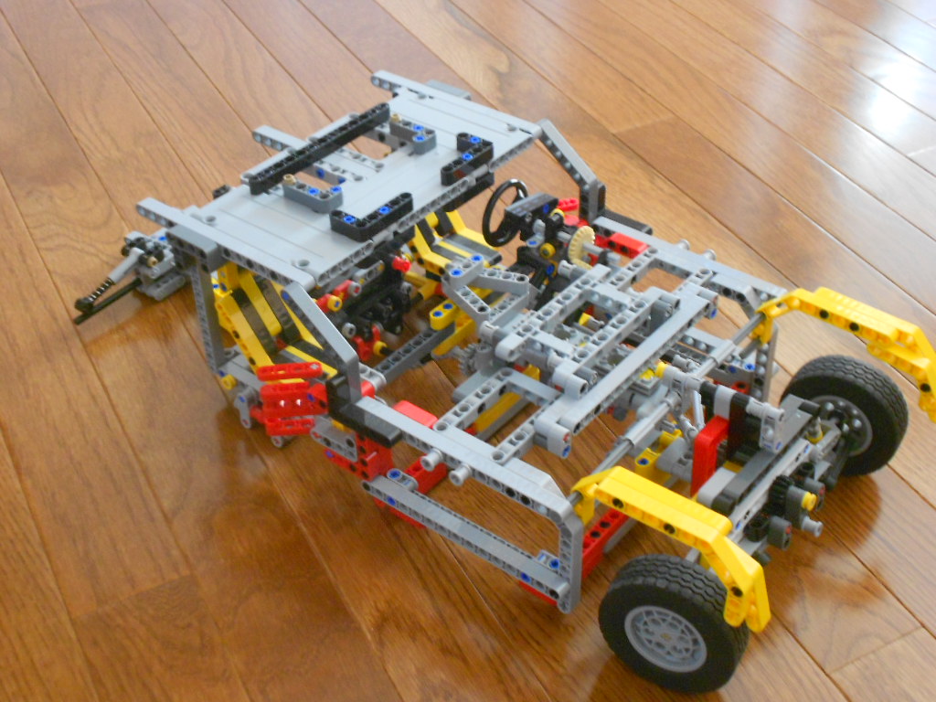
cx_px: 468
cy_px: 351
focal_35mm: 49
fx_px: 1325
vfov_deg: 29.7
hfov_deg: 38.9
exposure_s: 1/2
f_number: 4.5
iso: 400
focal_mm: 8.8
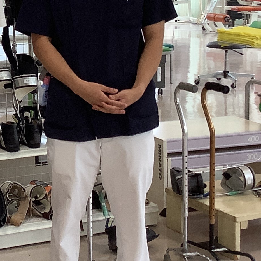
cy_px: 27
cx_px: -52
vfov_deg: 17.8
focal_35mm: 96
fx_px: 819
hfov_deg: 17.3
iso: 50
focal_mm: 3.3
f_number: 2.4
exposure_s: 1/50
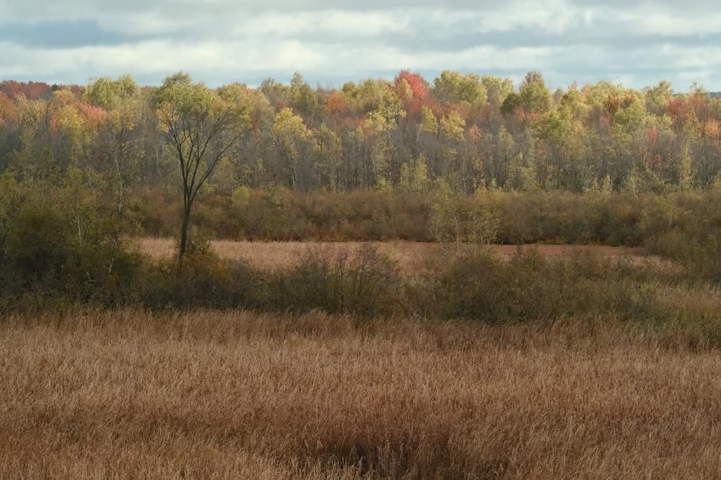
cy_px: 240
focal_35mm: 150
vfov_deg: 9.1
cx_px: 360
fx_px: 3004
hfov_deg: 13.7
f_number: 5
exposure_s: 1/15
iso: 3200
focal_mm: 99.8
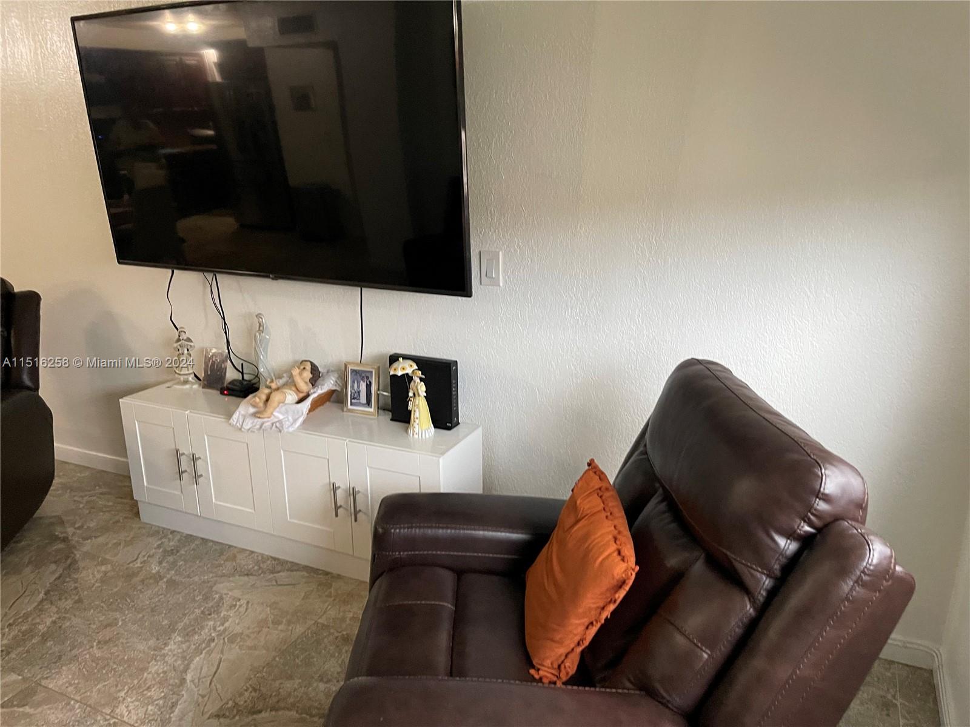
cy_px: 364
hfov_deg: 69.4
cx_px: 485
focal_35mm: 25
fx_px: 701
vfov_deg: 54.9
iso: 500
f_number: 1.6
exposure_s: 1/60
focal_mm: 5.1
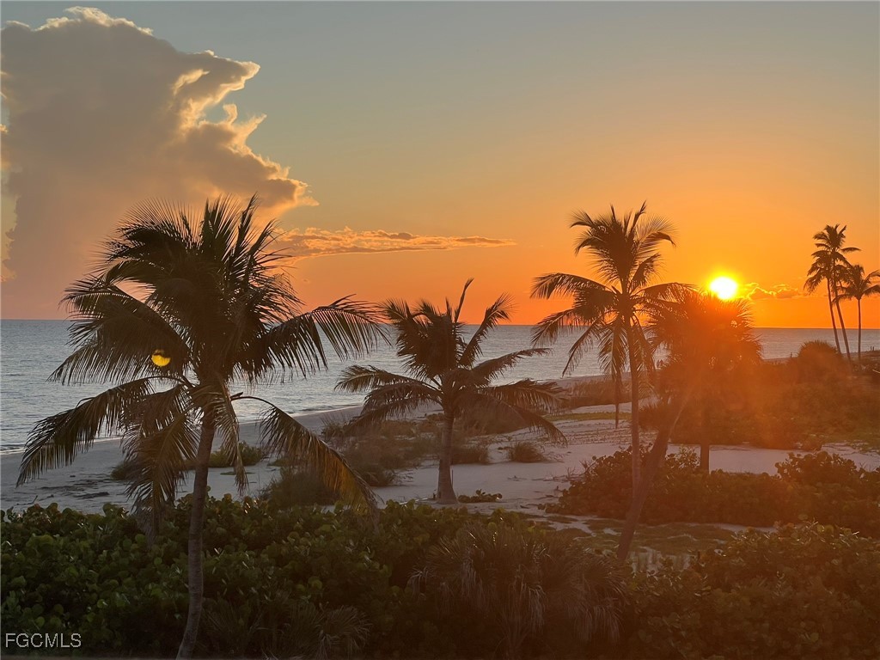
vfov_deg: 19.1
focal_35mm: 77
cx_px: 440
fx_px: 1957
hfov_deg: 25.3
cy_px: 330
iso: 32
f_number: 2.8
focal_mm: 9
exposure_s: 1/173
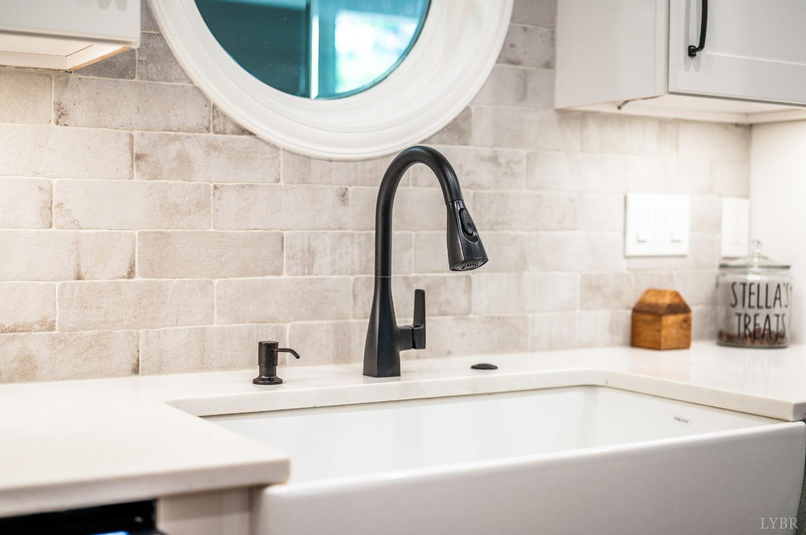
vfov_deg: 26.9
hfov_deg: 39.6
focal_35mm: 50
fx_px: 1118
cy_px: 268
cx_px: 403
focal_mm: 50
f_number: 2.2
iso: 800
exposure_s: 1/400
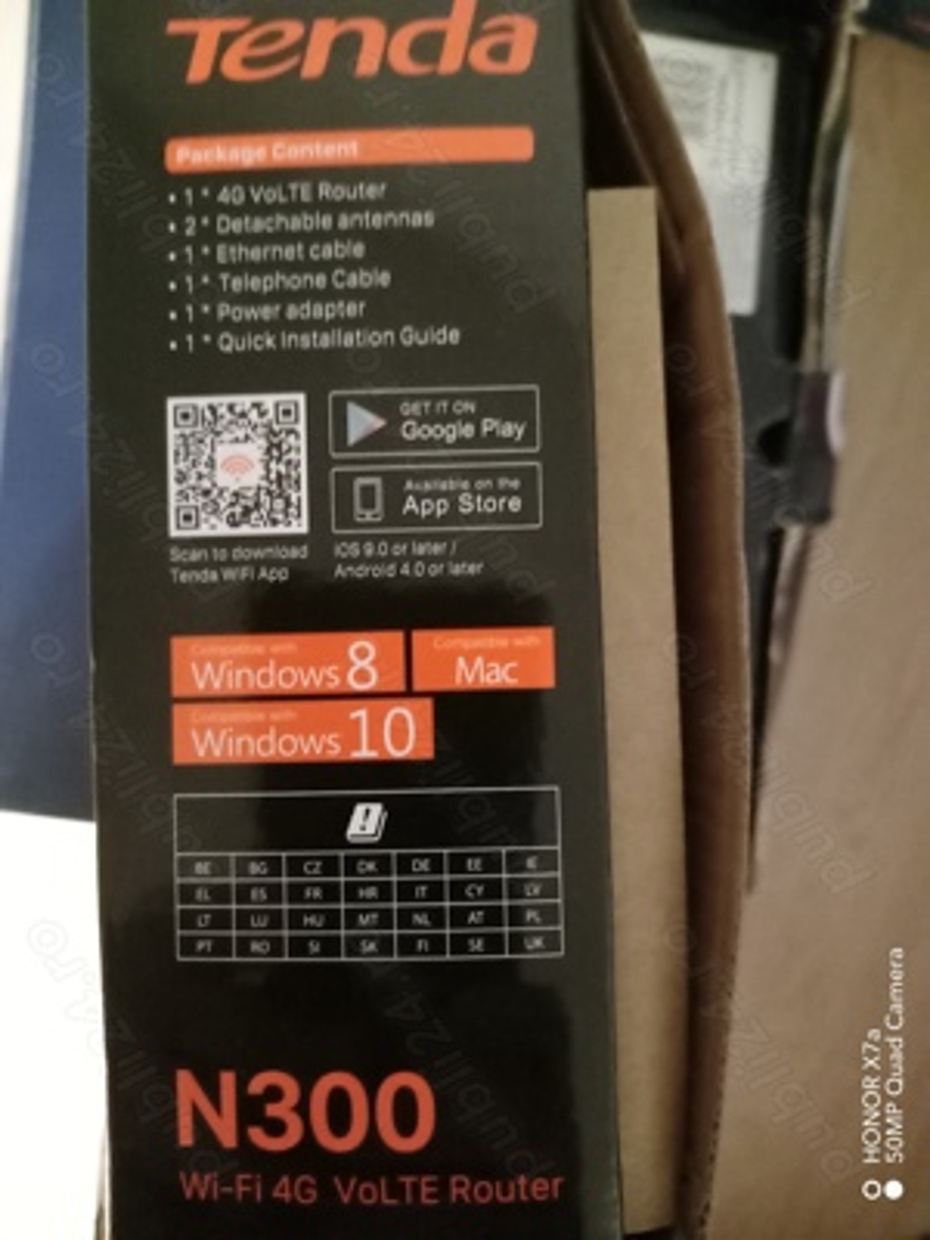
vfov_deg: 69.4
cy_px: 620
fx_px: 896
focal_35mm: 25
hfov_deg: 54.9
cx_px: 465
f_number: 1.8
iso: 10062
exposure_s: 1/10
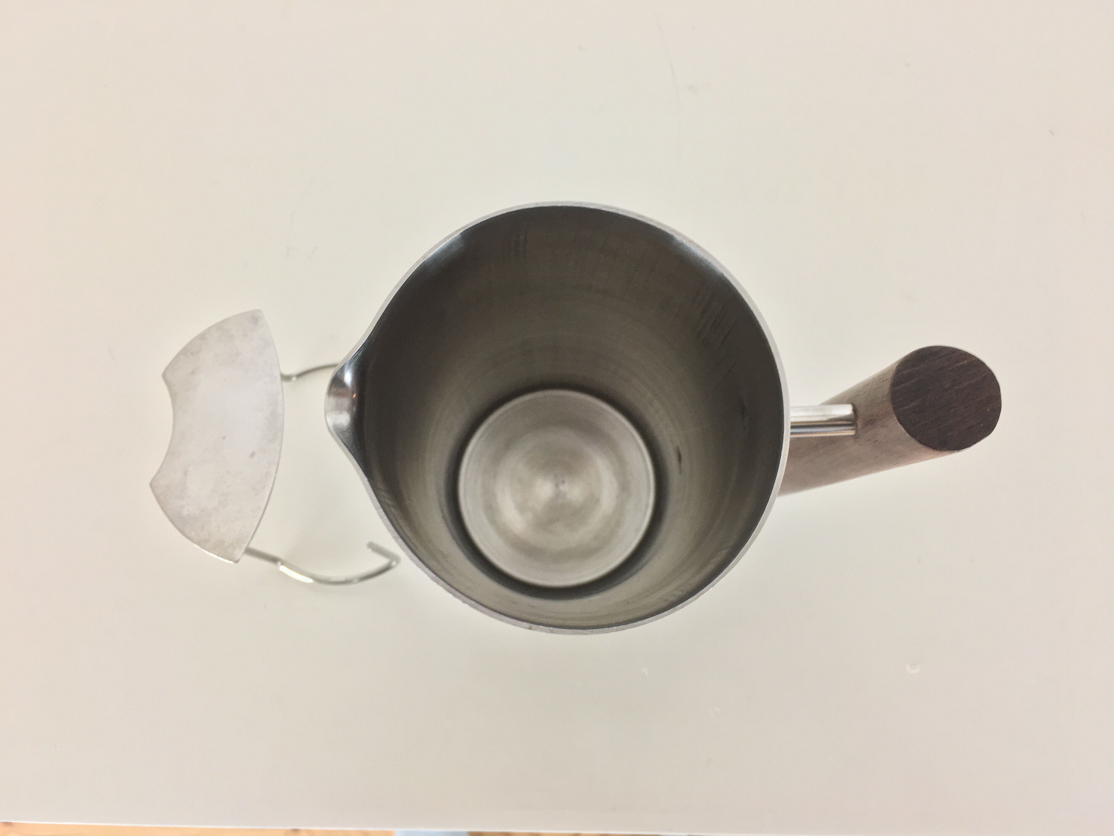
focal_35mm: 29
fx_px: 933
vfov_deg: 48.2
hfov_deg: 61.7
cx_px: 557
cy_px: 418
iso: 100
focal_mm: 4.15
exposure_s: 1/33
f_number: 2.2
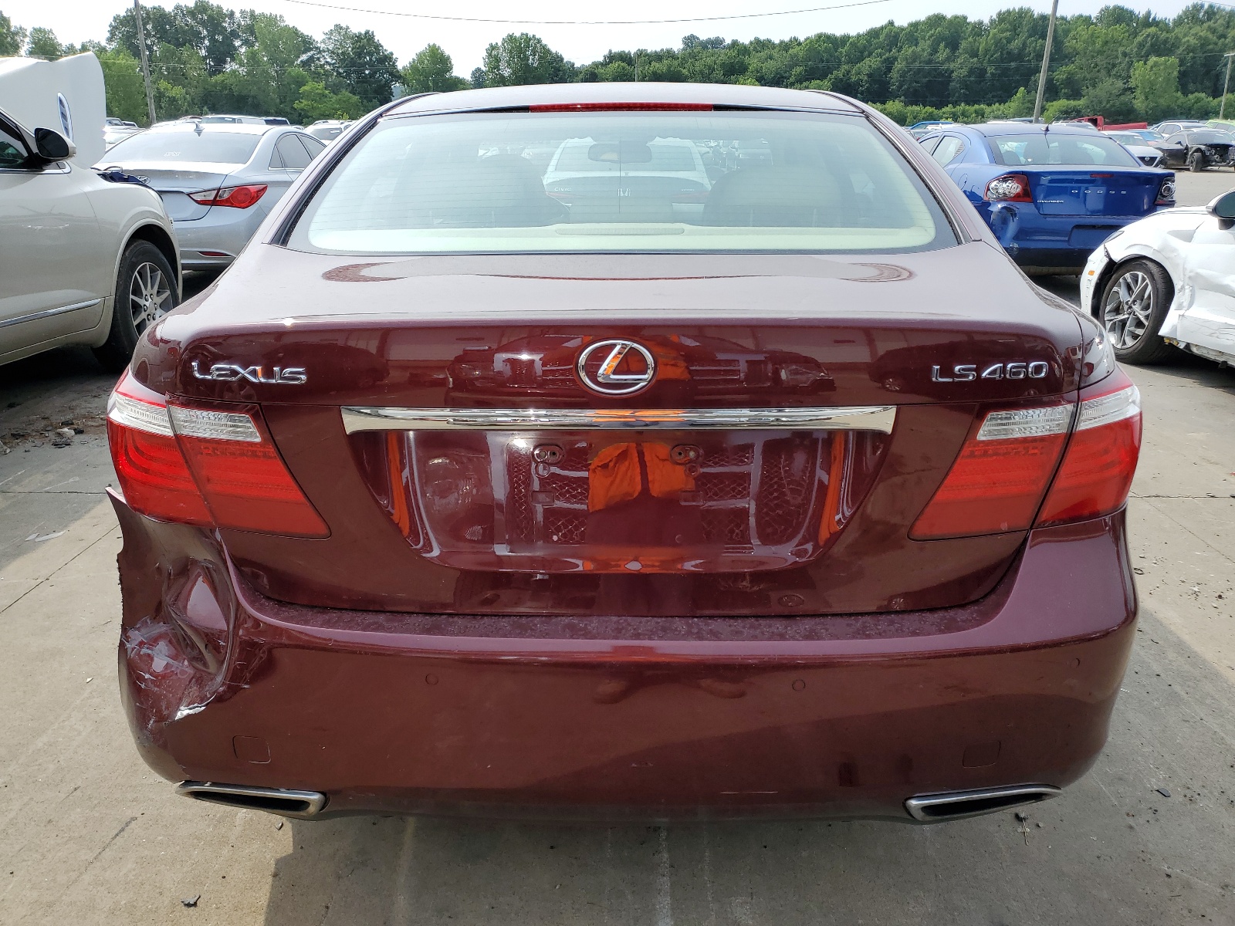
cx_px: 618
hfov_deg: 67.3
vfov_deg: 53.1
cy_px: 463
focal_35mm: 26
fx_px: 928
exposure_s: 1/2000
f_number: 1.5
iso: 50
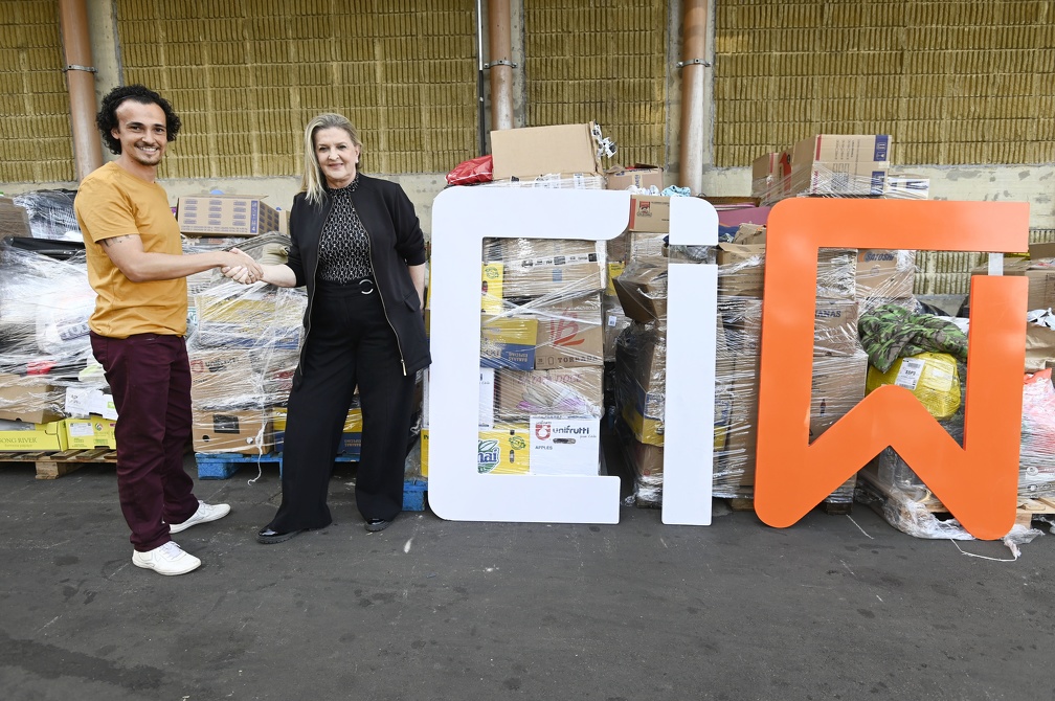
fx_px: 586
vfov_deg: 61.8
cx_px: 528
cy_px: 350
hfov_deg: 84.0
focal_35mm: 20
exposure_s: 1/200
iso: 400
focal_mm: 20
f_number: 5.6
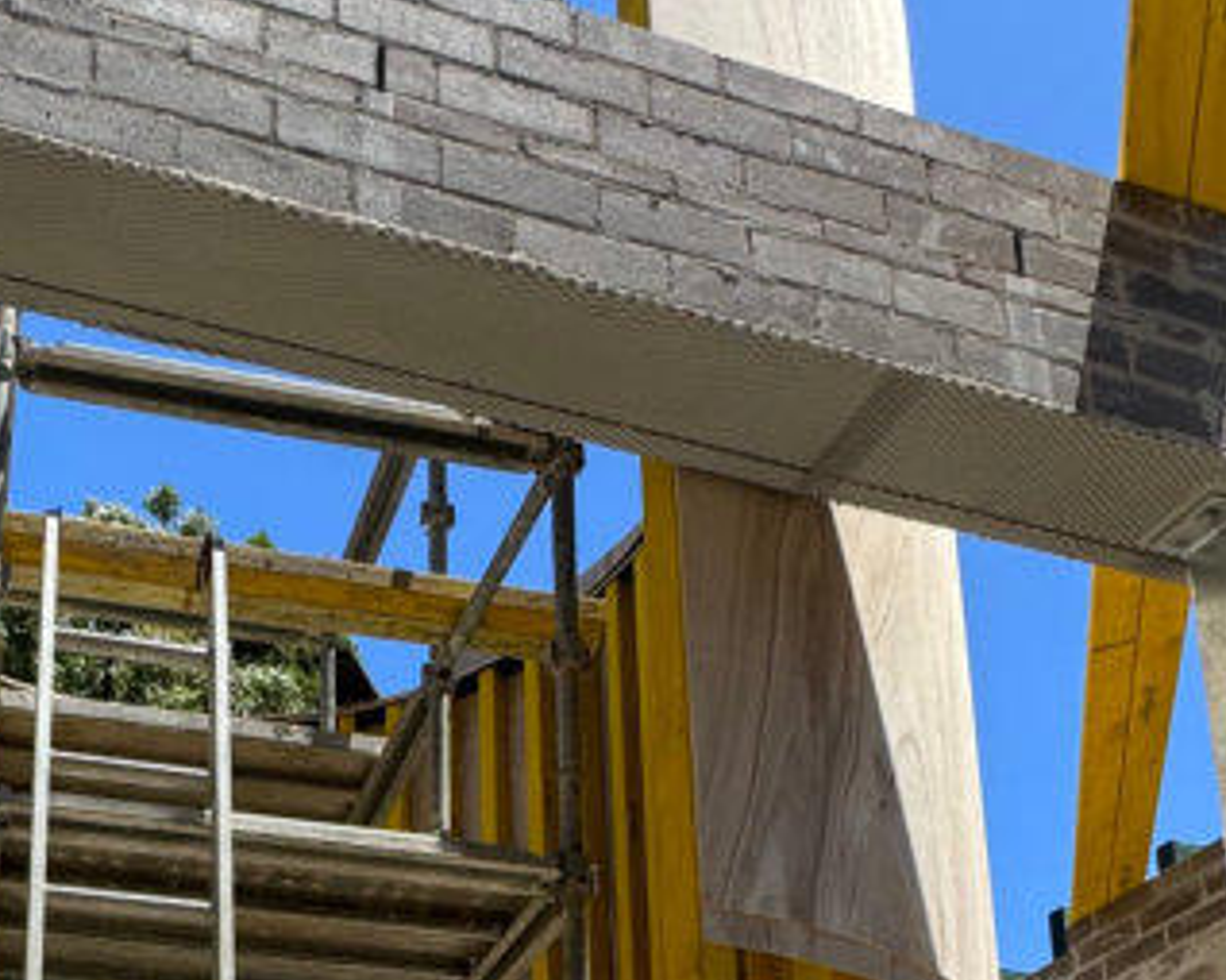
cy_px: 1335
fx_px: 1559
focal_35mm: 43
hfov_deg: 41.1
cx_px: 247
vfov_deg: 27.7
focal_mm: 2.22
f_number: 2.2
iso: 50
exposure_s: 1/849
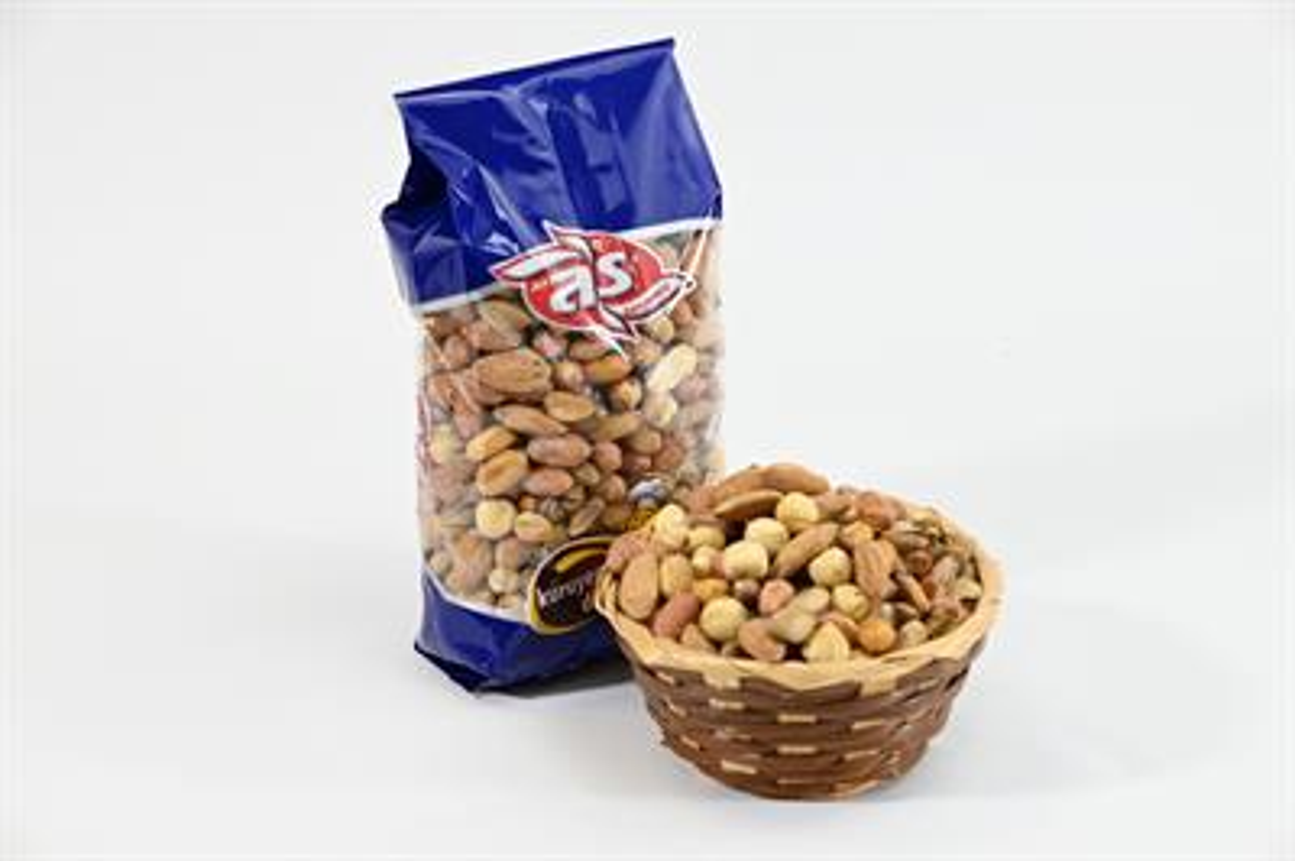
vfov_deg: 18.2
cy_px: 430
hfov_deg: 27.0
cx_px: 648
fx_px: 2696
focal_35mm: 75
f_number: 4.5
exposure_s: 1/40
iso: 100
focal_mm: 50
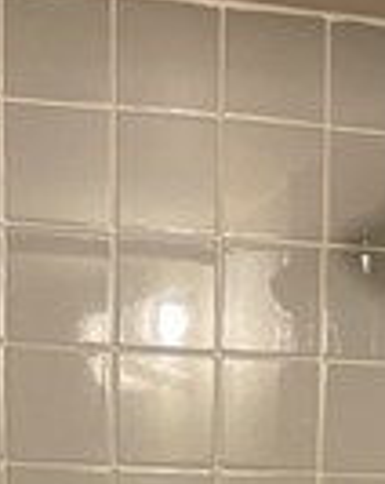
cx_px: 200
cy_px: 1088
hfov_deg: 10.5
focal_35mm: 147
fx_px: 2099
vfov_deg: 11.3
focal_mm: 5.1
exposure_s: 1/60
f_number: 1.6
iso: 125
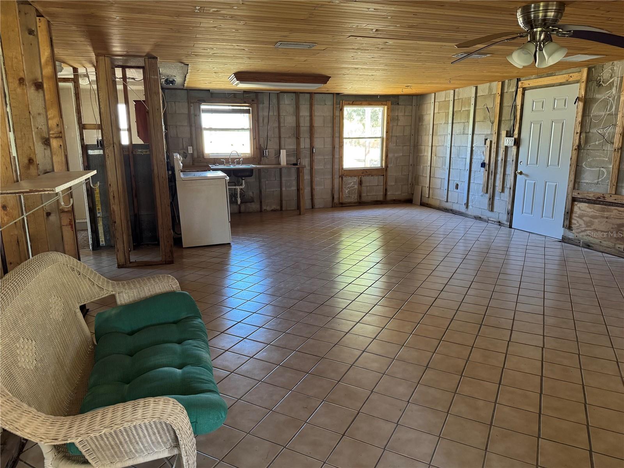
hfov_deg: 71.6
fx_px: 433
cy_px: 234
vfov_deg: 56.8
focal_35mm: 24
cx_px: 312
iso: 320
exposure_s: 1/60
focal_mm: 6.76
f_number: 1.78
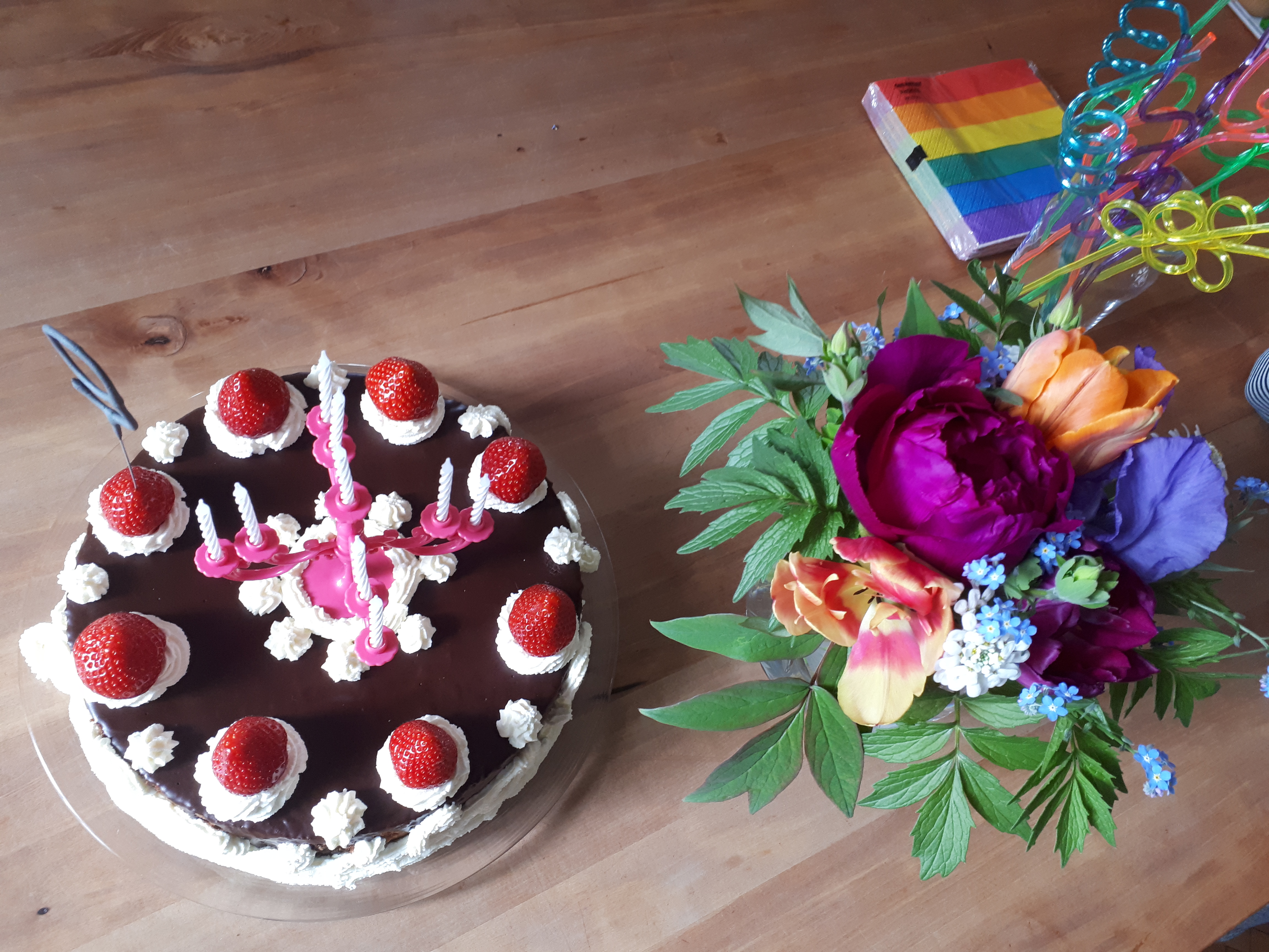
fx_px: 990
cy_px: 476
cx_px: 634
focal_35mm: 27
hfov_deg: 65.3
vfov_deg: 51.4
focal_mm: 3.6
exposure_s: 1/33
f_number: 1.9
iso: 160
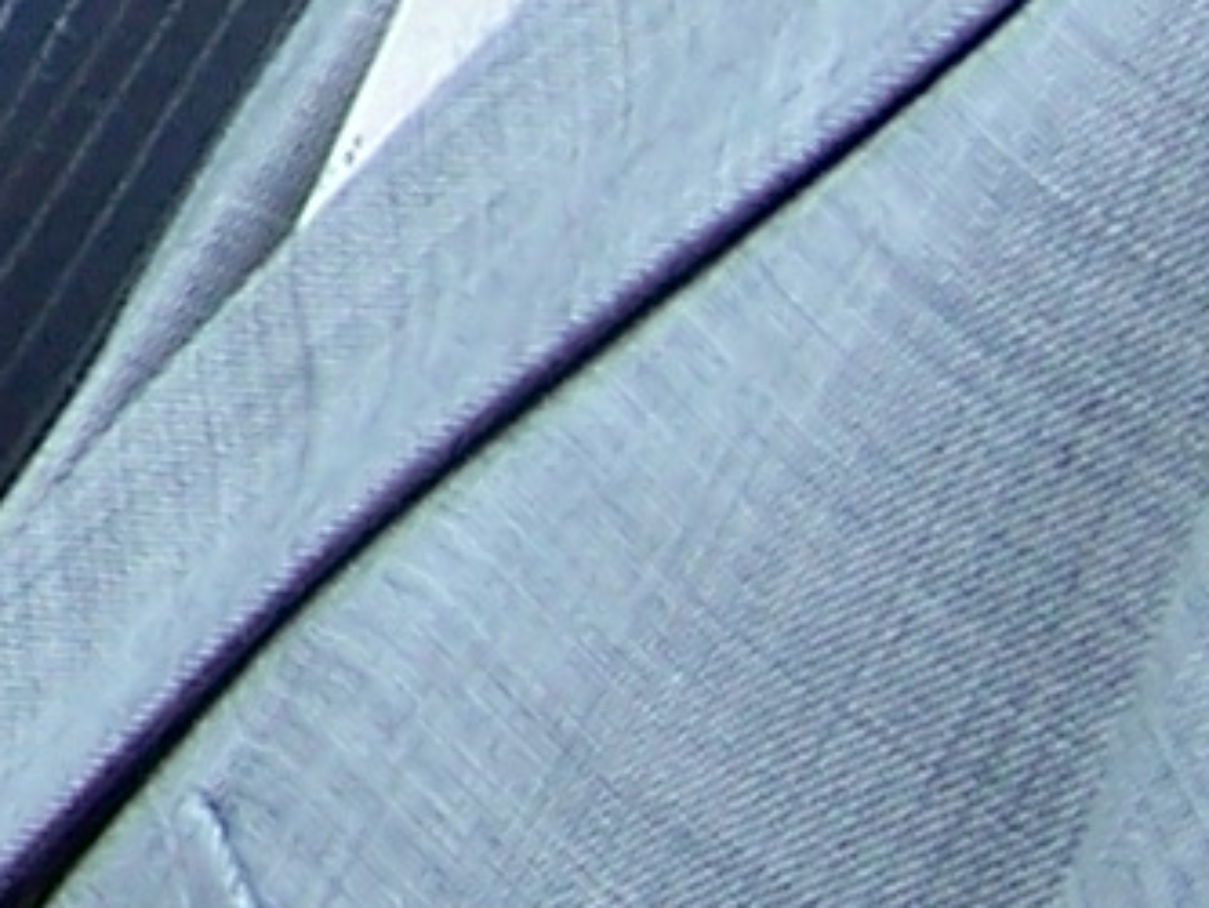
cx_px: -1670
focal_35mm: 294
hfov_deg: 6.4
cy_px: -824
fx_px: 10272
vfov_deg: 5.0
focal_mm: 6.3
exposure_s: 1/125
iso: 80
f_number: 2.8
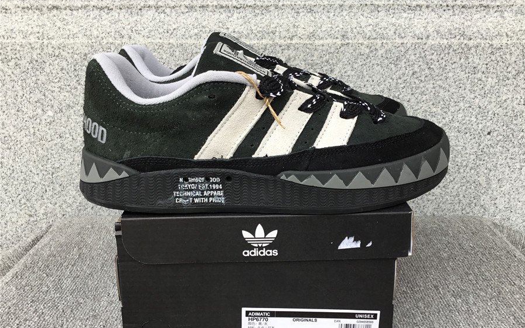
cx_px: 263
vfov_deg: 38.3
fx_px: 472
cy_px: 185
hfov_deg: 58.1
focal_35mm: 33
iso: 25
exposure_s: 1/50
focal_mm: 3.3
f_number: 2.4
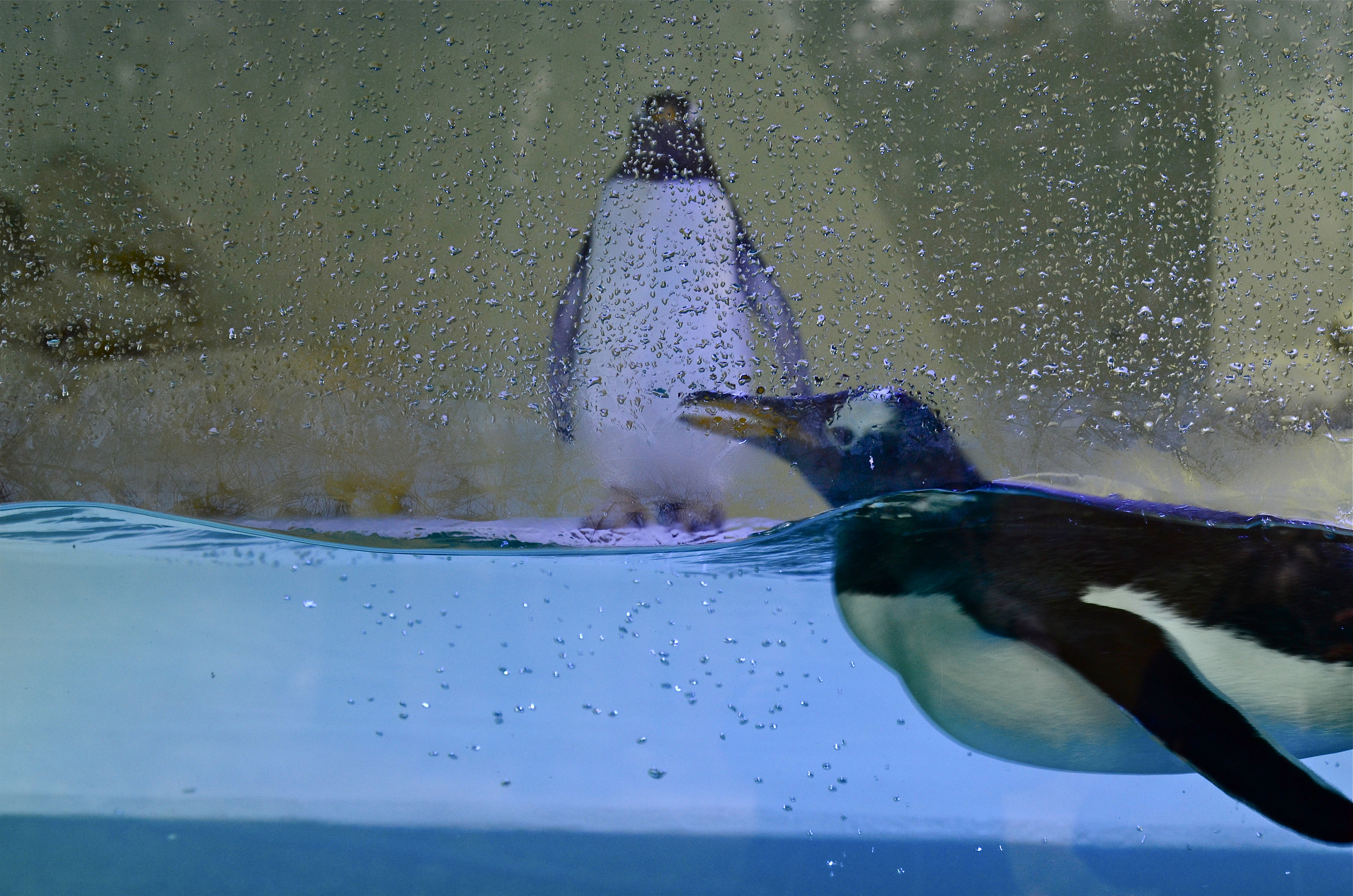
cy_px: 448
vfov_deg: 11.4
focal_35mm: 120
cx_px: 676
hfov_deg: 17.1
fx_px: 4501
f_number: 8
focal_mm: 80
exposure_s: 1/100
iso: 800
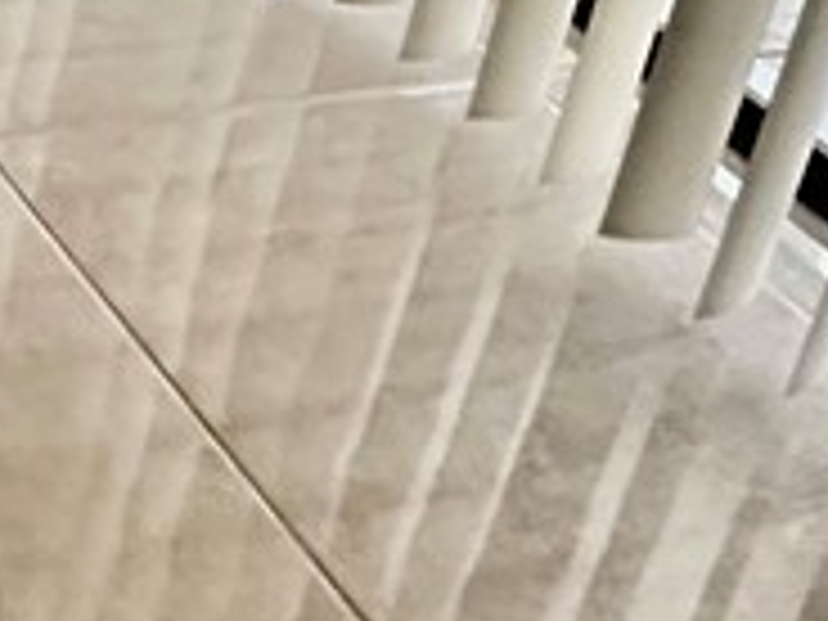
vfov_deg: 13.8
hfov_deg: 15.9
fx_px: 1866
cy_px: -850
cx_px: -1044
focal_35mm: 78
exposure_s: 1/60
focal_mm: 2.22
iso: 400
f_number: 2.2
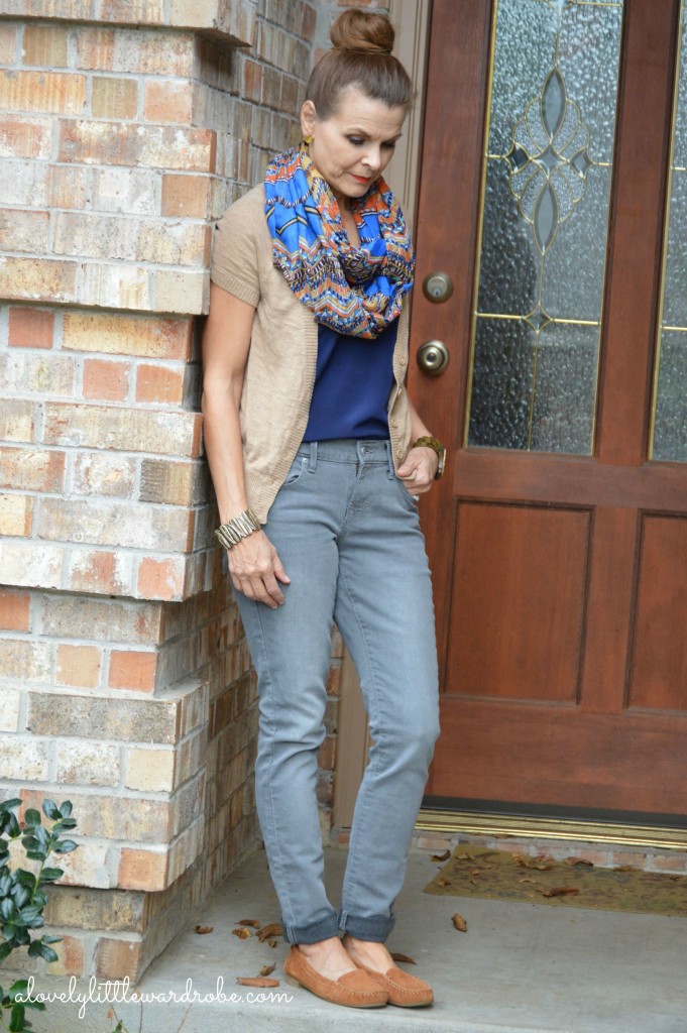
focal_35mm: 128
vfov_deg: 16.1
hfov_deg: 10.7
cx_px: 344
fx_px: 3656
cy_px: 516
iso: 1250
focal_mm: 85
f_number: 4.5
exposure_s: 1/125
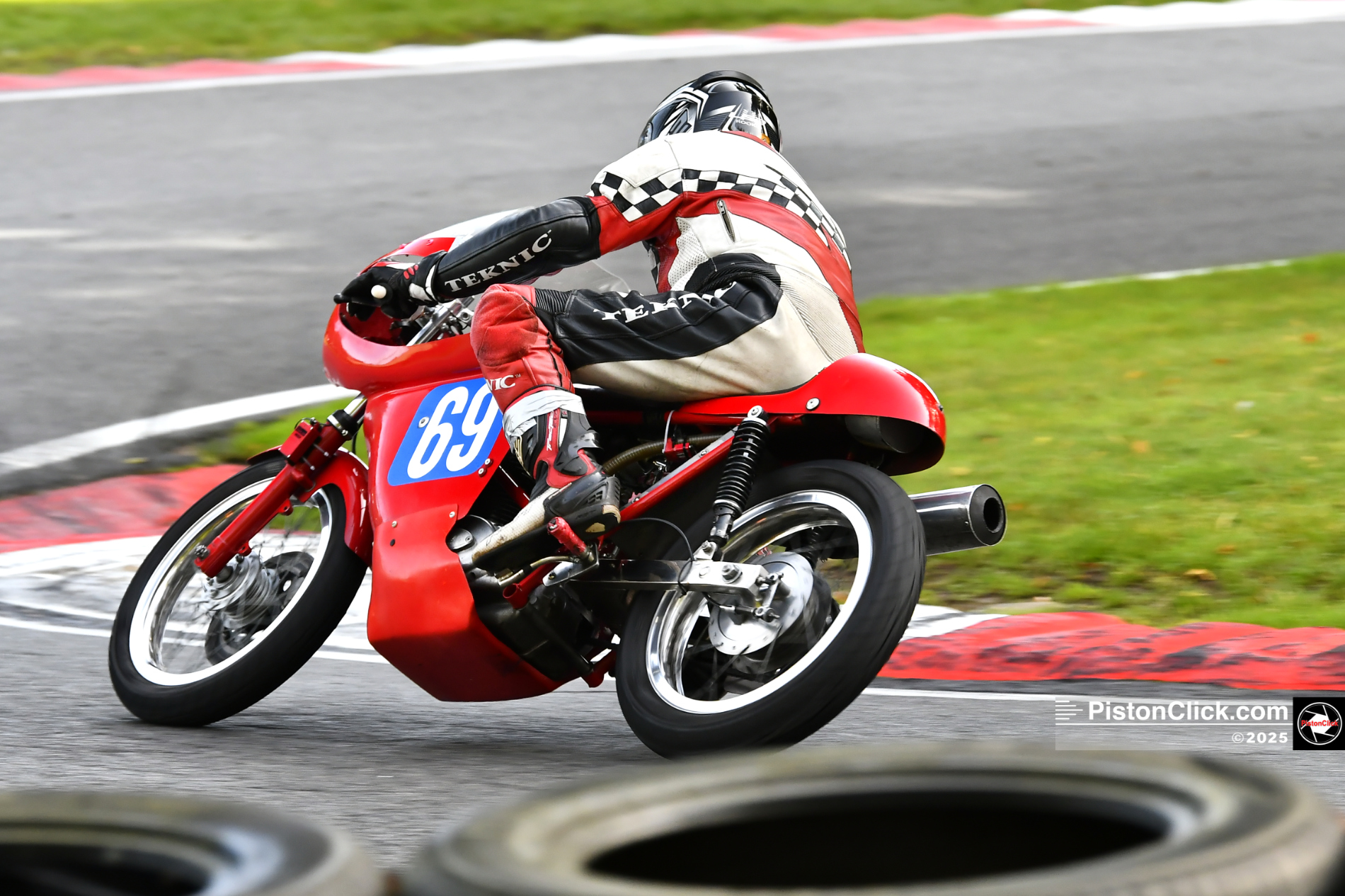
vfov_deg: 6.1
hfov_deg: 9.2
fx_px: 8404
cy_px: 448
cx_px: 672
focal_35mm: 225
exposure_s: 1/250
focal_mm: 150
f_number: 5.6
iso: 900
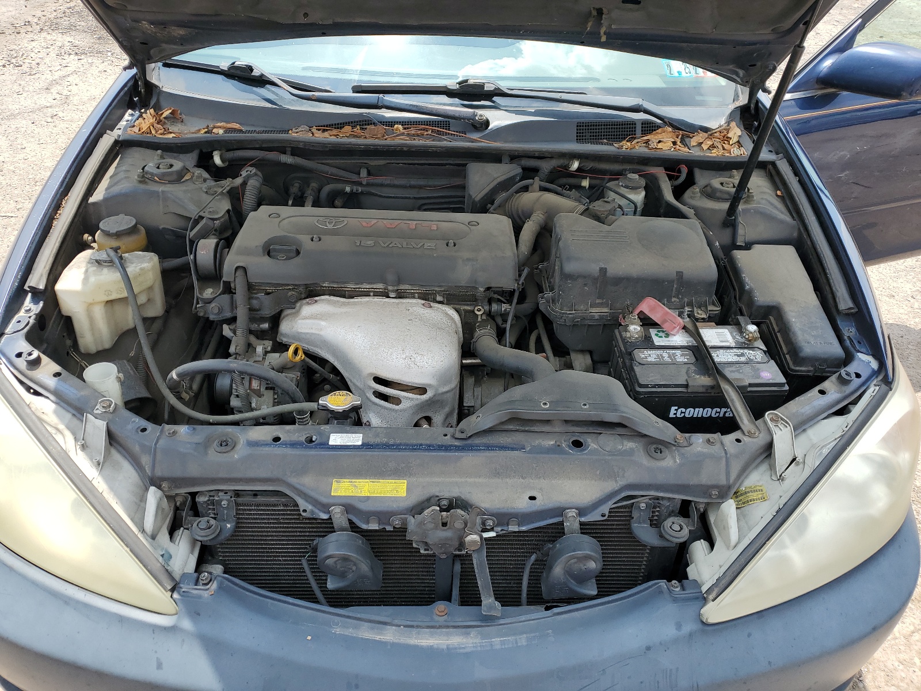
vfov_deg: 53.1
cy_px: 346
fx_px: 692
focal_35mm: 26
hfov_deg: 67.3
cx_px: 460
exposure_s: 1/1111
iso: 50
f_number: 1.5
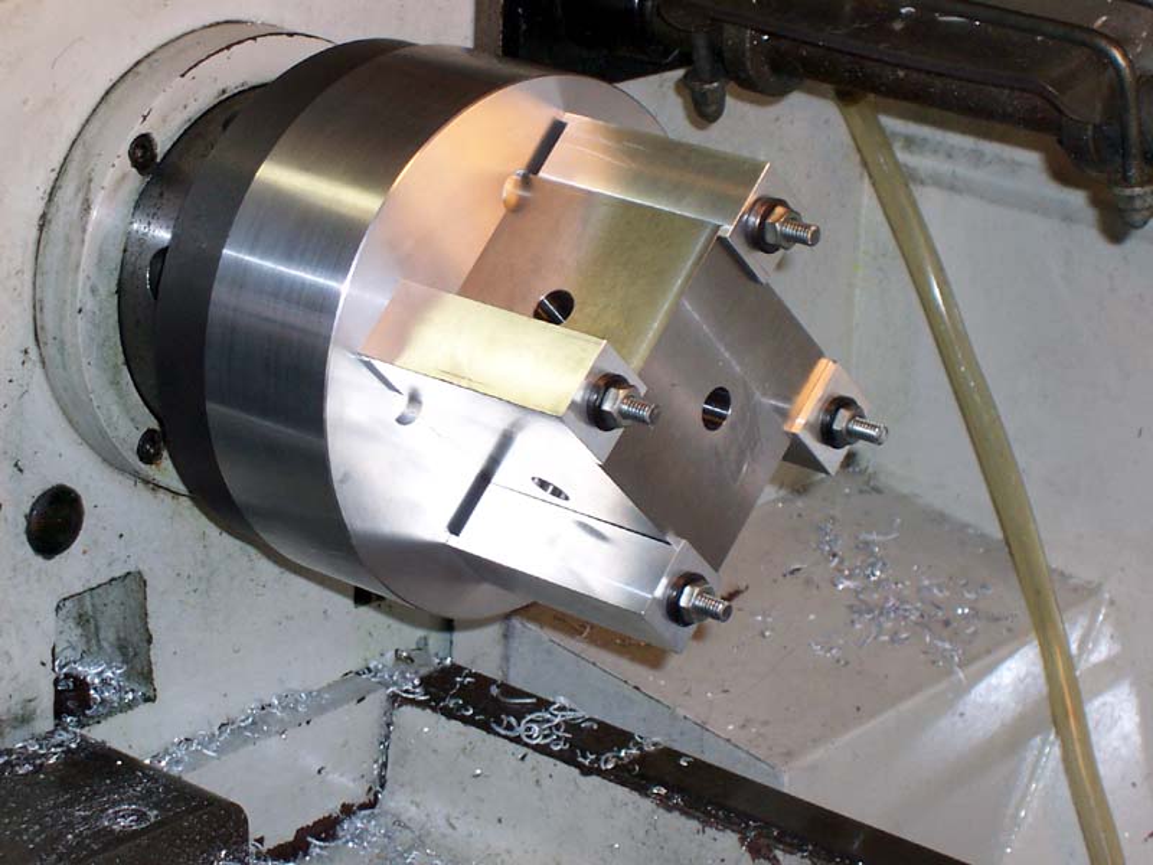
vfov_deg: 13.3
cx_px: 576
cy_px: 432
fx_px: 3697
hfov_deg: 17.7
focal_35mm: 111
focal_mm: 16.8
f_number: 4.8
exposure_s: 1/90
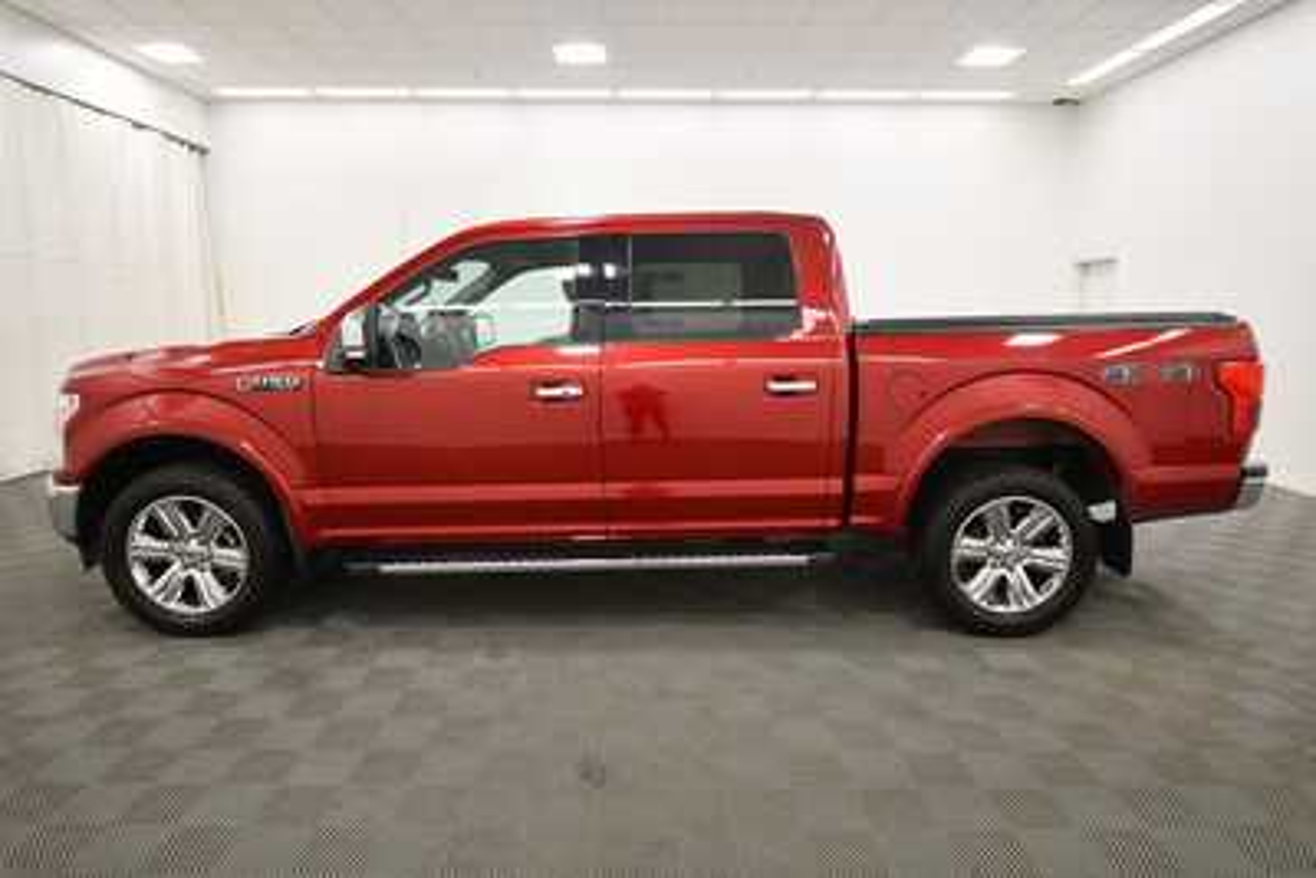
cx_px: 658
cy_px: 439
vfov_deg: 59.5
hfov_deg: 81.2
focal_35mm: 21
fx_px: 768
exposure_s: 1/125
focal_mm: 14
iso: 800
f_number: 5
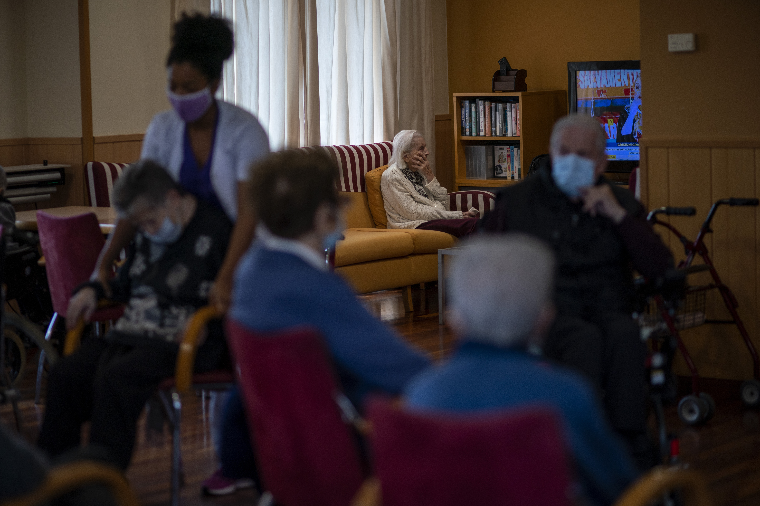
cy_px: 253
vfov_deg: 13.7
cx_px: 380
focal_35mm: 100
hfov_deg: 20.4
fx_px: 2111
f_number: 2
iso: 500
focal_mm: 100
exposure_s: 1/500
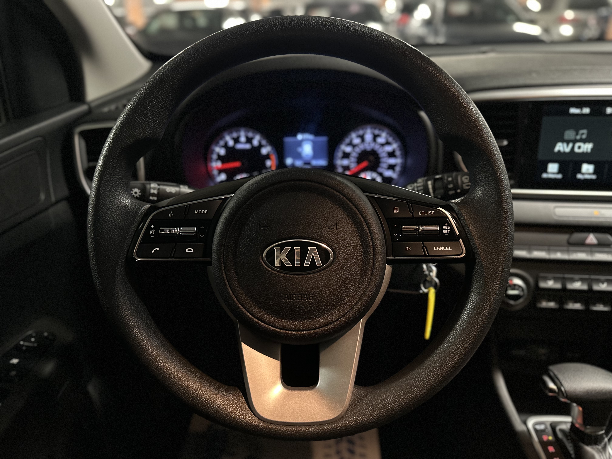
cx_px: 306
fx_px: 424
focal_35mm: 24
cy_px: 230
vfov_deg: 56.8
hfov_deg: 71.6
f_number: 1.78
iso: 1000
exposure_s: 1/49
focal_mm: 6.86
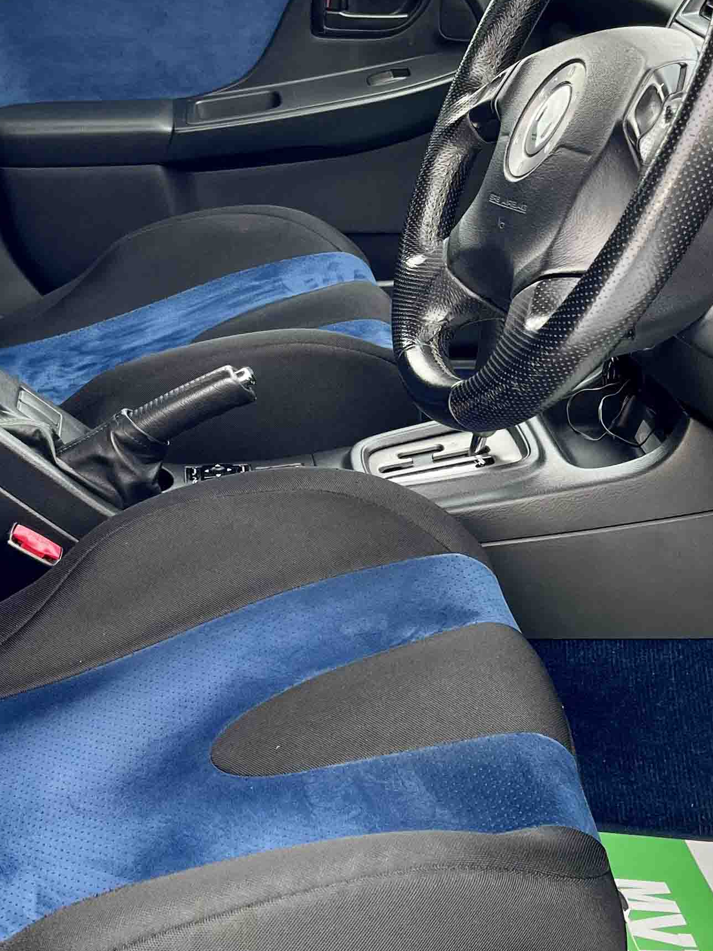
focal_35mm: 61
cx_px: 226
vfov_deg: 31.3
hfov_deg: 23.9
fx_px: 1675
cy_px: 277
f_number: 1.6
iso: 64
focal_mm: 5.1
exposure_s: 1/121
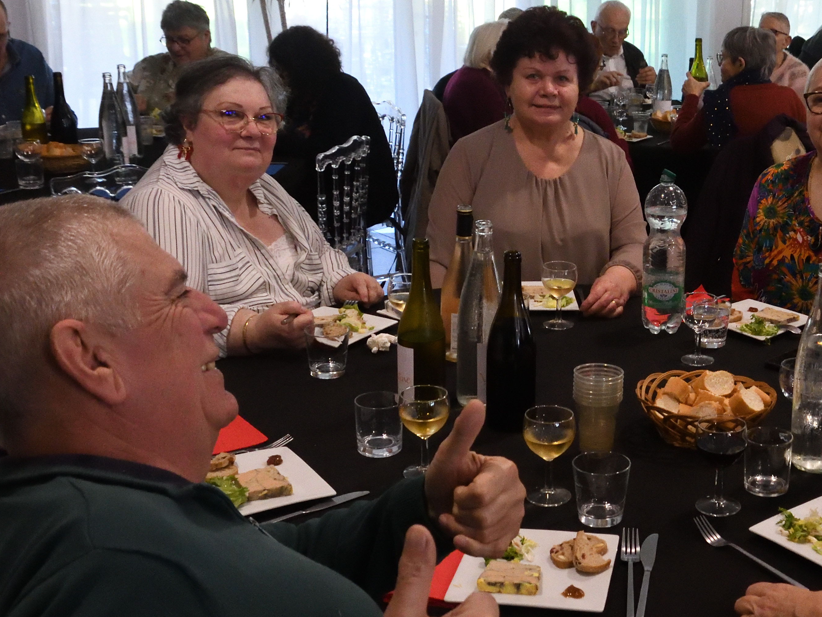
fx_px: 1140
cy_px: 320
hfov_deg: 38.2
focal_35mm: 48
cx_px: 660
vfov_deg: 30.3
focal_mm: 16
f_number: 5
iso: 5000
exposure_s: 1/160
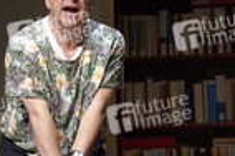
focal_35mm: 309
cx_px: 6
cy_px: 156
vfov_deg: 4.4
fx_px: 2013
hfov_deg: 6.7
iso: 1600
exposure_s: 1/160
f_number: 5.6
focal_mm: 97
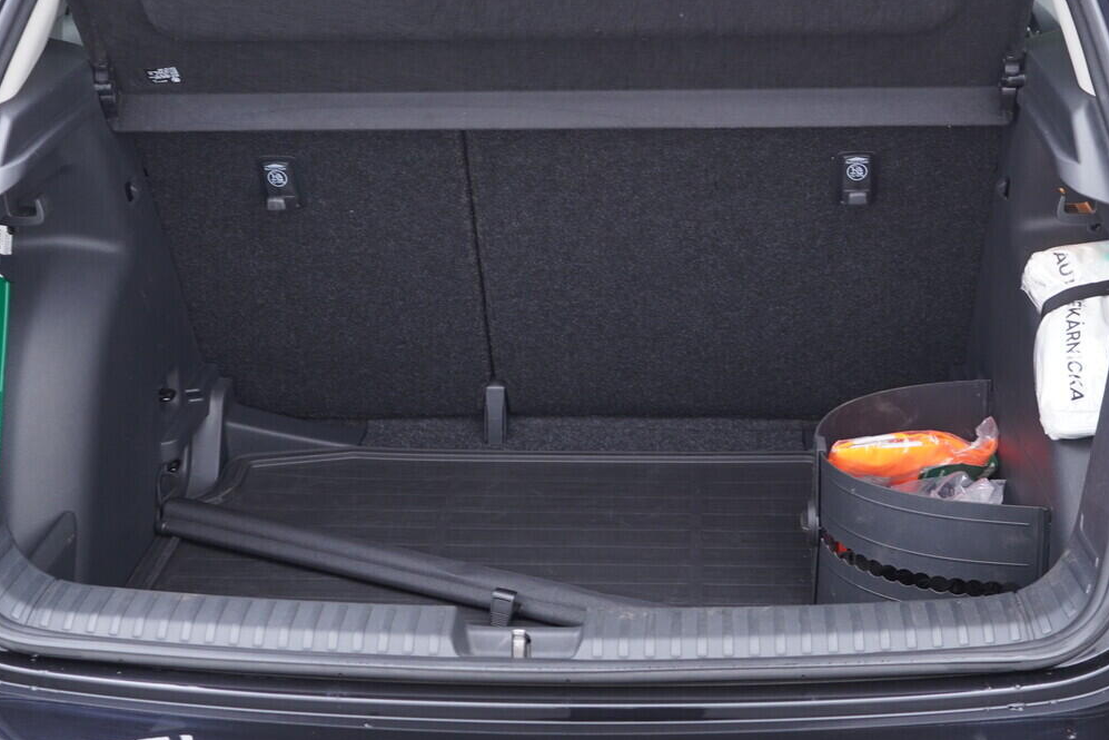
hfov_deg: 38.2
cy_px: 219
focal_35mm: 52
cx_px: 562
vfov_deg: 25.8
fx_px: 1602
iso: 320
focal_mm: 24
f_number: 2.8
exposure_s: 1/40
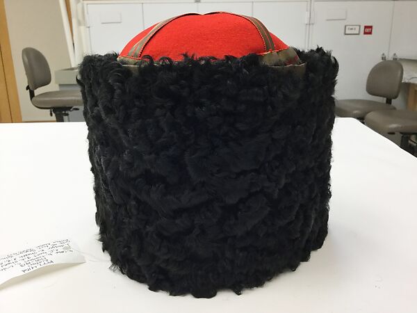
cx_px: 208
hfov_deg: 58.4
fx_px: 373
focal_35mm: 31
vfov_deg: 45.4
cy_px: 156
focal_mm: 3.3
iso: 25
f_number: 2.4
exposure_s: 1/30
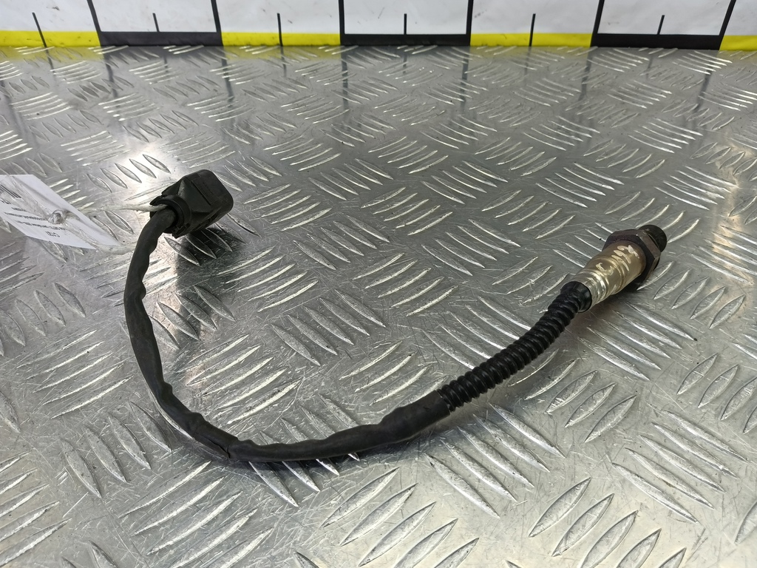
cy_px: 284
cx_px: 378
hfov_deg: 73.9
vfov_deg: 58.9
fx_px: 503
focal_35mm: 23
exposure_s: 1/50
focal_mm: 4.11
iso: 111
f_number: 1.6
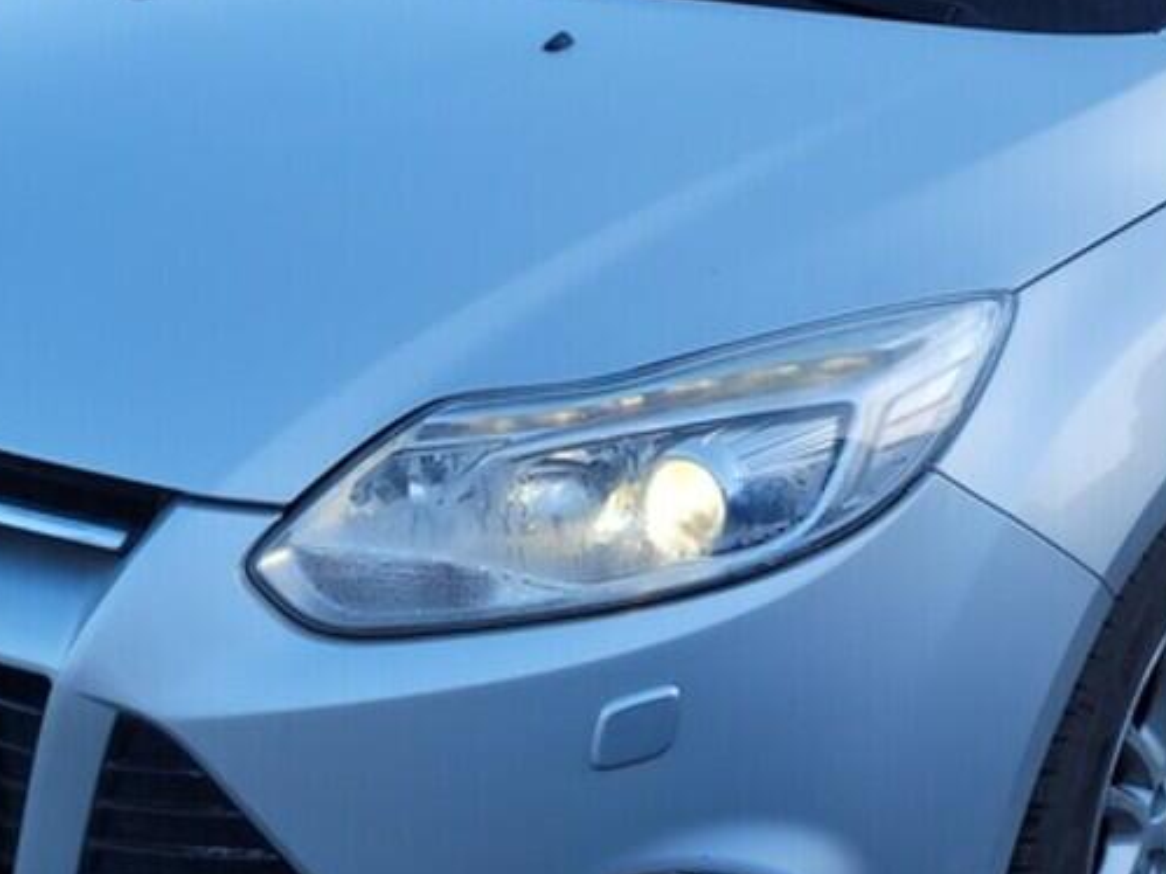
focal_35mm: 75
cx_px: 414
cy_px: 425
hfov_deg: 25.9
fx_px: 2526
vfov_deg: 19.6
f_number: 1.8
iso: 40
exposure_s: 1/227
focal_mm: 5.4
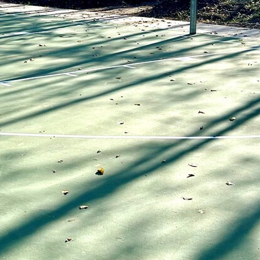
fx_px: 756
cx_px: 95
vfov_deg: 19.1
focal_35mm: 89
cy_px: 11
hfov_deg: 19.5
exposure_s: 1/2762
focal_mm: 5.7
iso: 50
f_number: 1.5
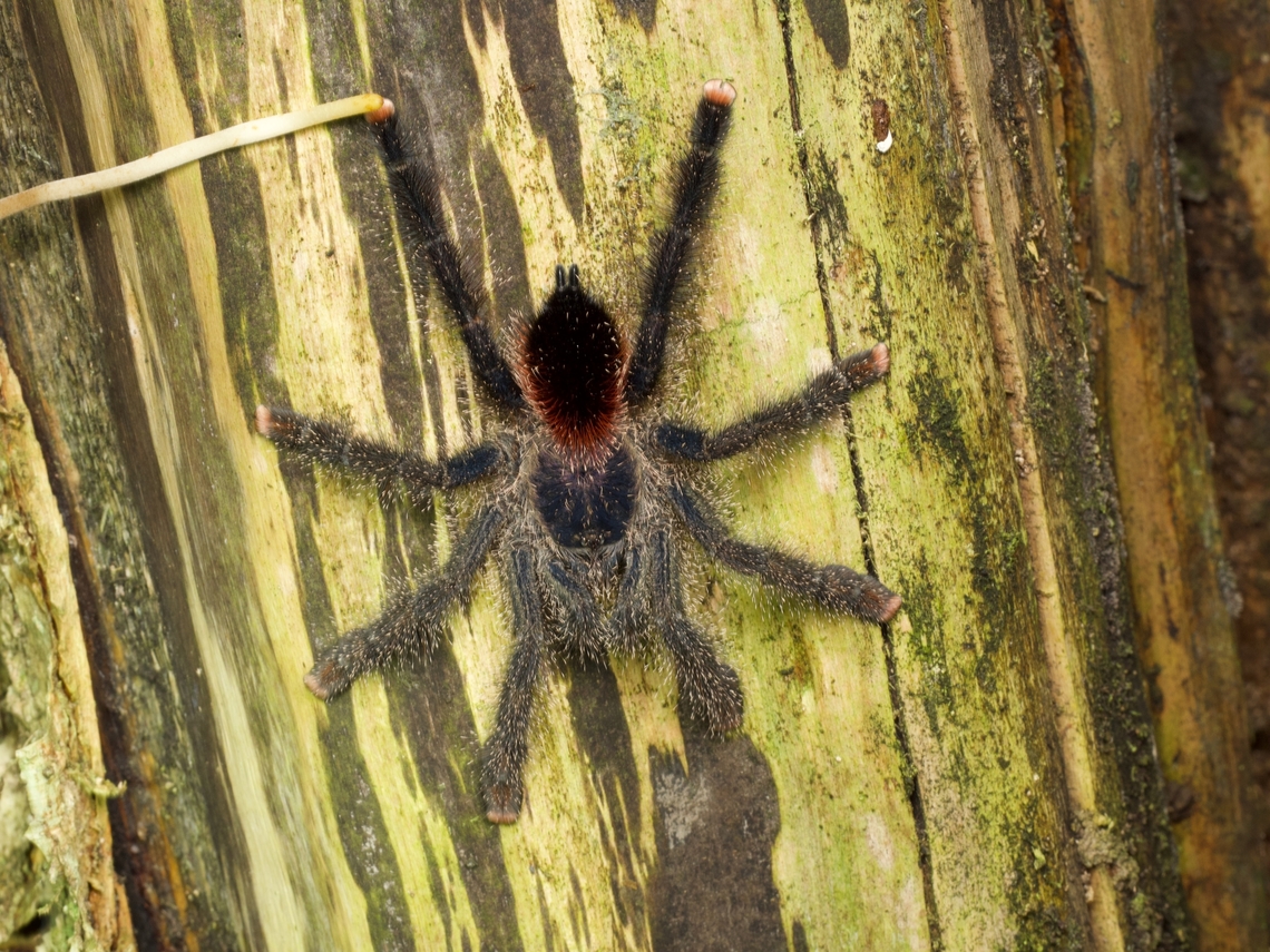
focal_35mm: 120
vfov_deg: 12.3
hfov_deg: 16.4
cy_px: 476
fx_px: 4403
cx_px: 635
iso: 400
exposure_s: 1/60
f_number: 13
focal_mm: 60
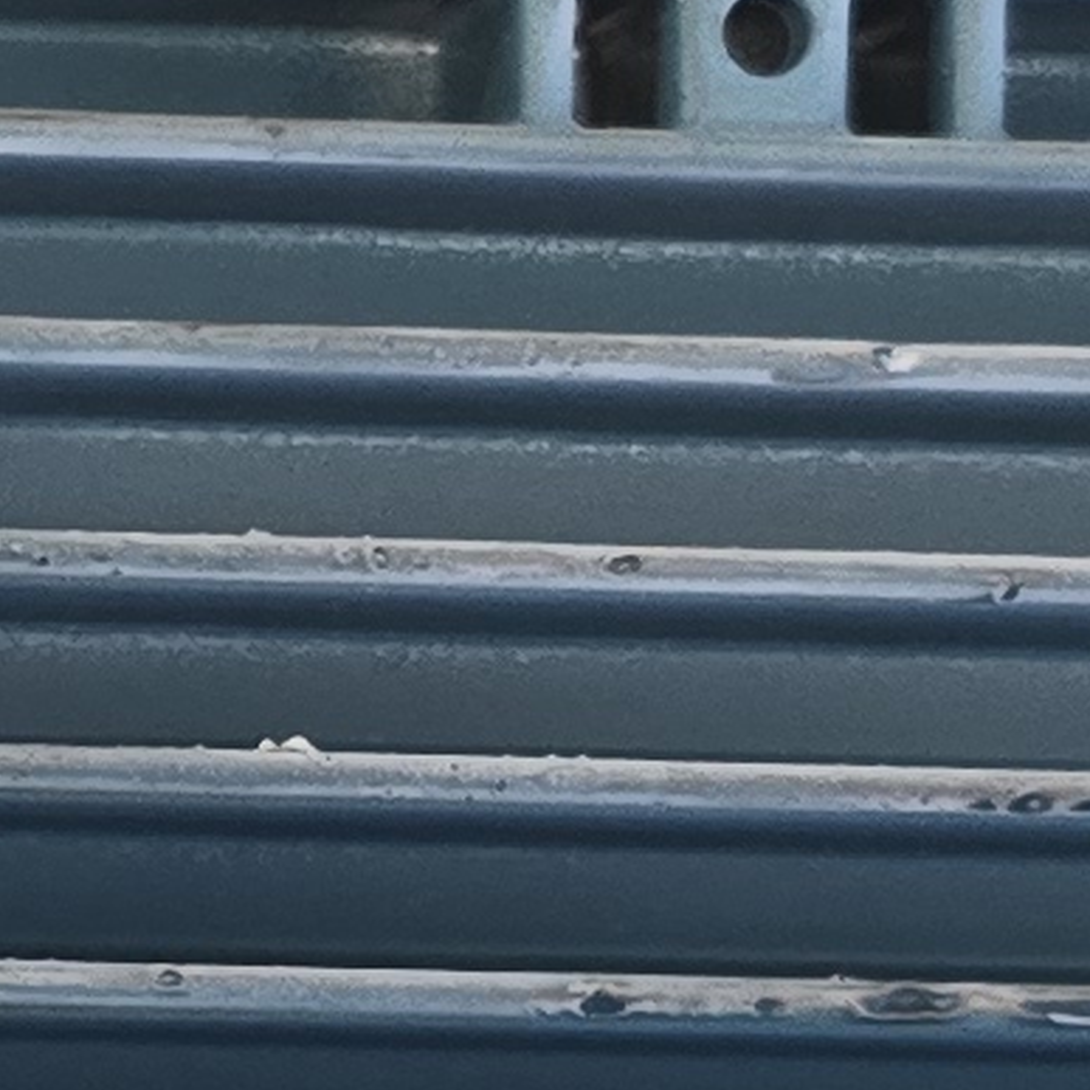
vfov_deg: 8.3
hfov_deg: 8.1
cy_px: 521
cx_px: -642
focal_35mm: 210
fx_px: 7481
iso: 160
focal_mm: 6.3
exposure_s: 1/100
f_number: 1.7
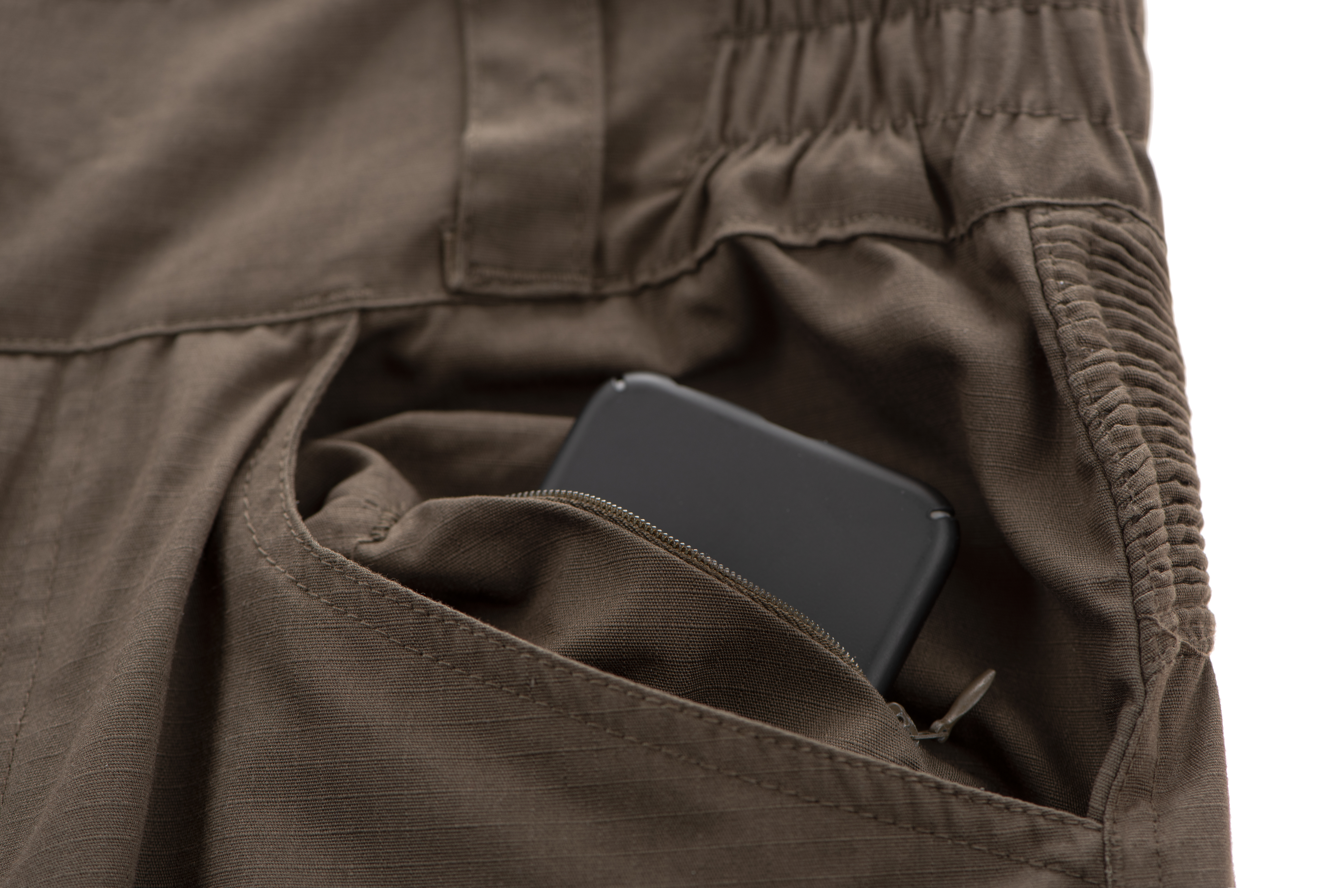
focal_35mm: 105
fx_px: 3880
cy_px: 444
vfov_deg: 13.1
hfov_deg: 19.4
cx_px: 665
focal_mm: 105
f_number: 8
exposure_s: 1/125
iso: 100
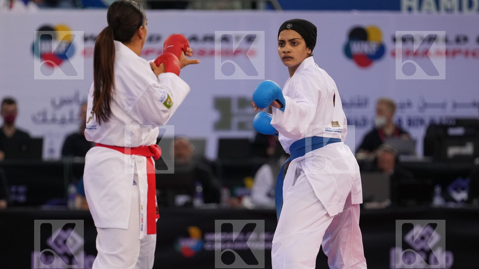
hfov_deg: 6.9
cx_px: 240
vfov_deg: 3.9
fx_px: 4001
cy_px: 149
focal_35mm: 315
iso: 2000
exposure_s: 1/1000
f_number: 2.8
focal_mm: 200
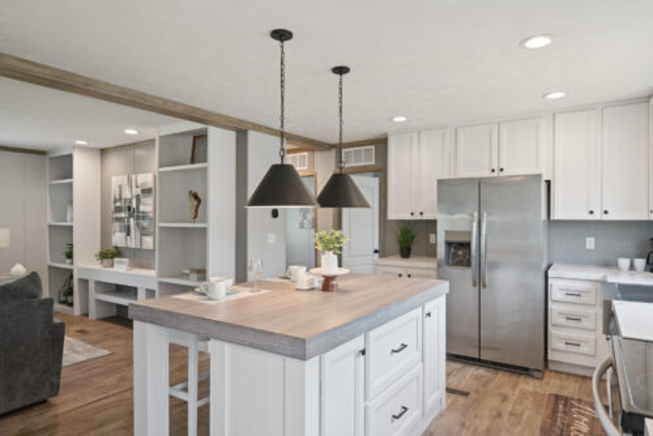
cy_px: 218
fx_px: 381
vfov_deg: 59.6
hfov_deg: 81.2
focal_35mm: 21
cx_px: 326
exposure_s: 1/30
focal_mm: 21
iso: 400
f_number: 8
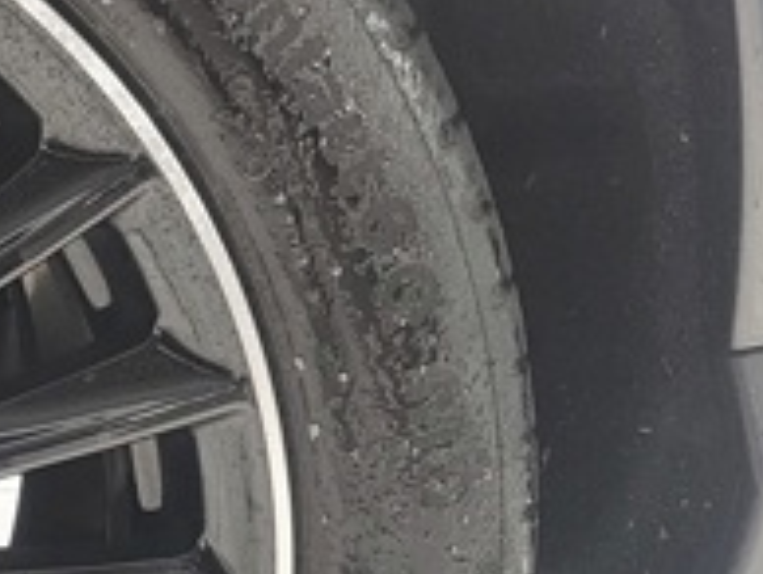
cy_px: 562
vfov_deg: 13.7
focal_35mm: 107
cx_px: -566
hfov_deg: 15.9
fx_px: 2361
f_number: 1.8
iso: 640
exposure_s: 1/50
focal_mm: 5.4
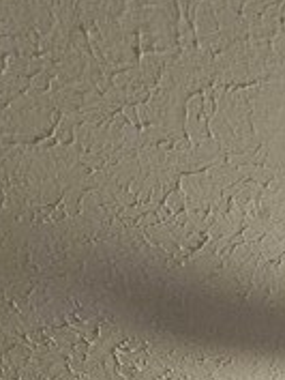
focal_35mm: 75
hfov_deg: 17.7
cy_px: 1020
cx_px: 424
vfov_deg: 13.2
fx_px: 822
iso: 400
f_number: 2.2
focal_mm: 2.2
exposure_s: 1/30
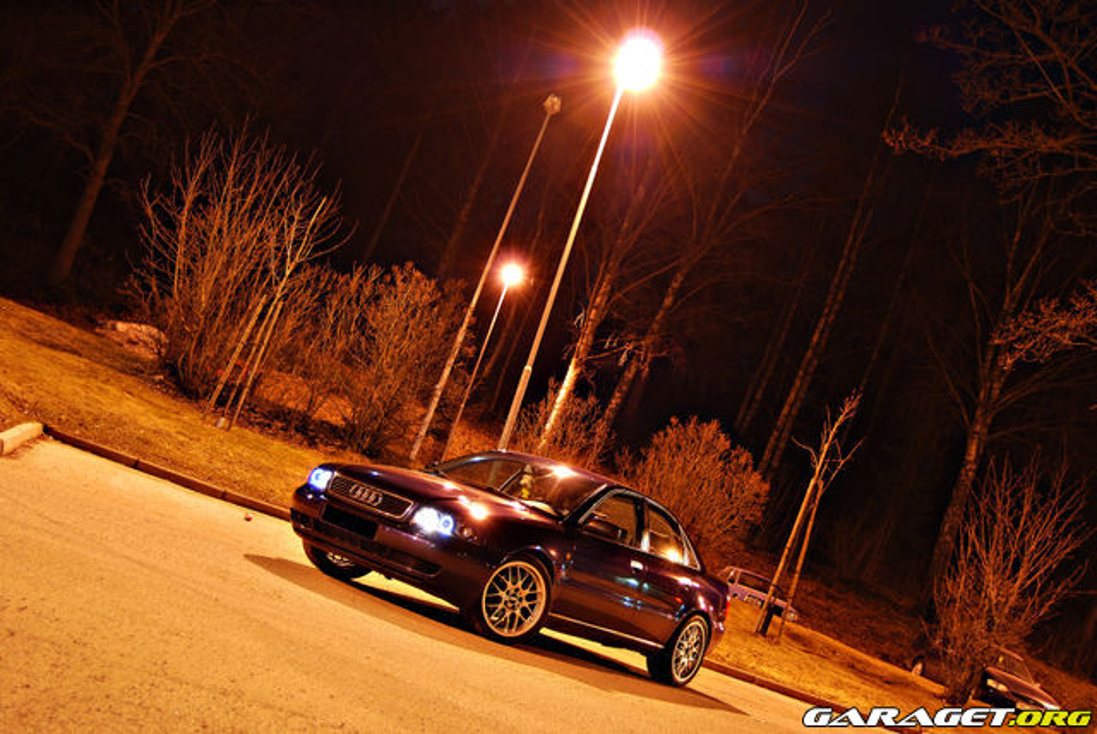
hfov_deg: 43.6
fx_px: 1372
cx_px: 548
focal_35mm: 45
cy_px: 367
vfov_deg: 29.9
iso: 100
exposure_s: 7.1
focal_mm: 30
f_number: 4.2
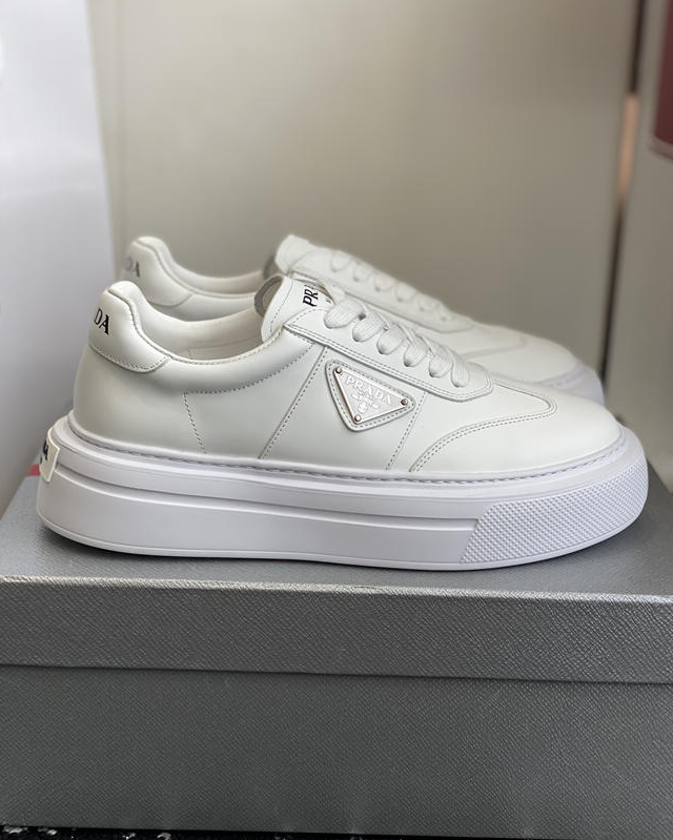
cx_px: 336
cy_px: 423
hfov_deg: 27.6
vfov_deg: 34.1
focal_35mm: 55
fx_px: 1368
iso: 20
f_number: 2
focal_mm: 6
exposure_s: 1/196
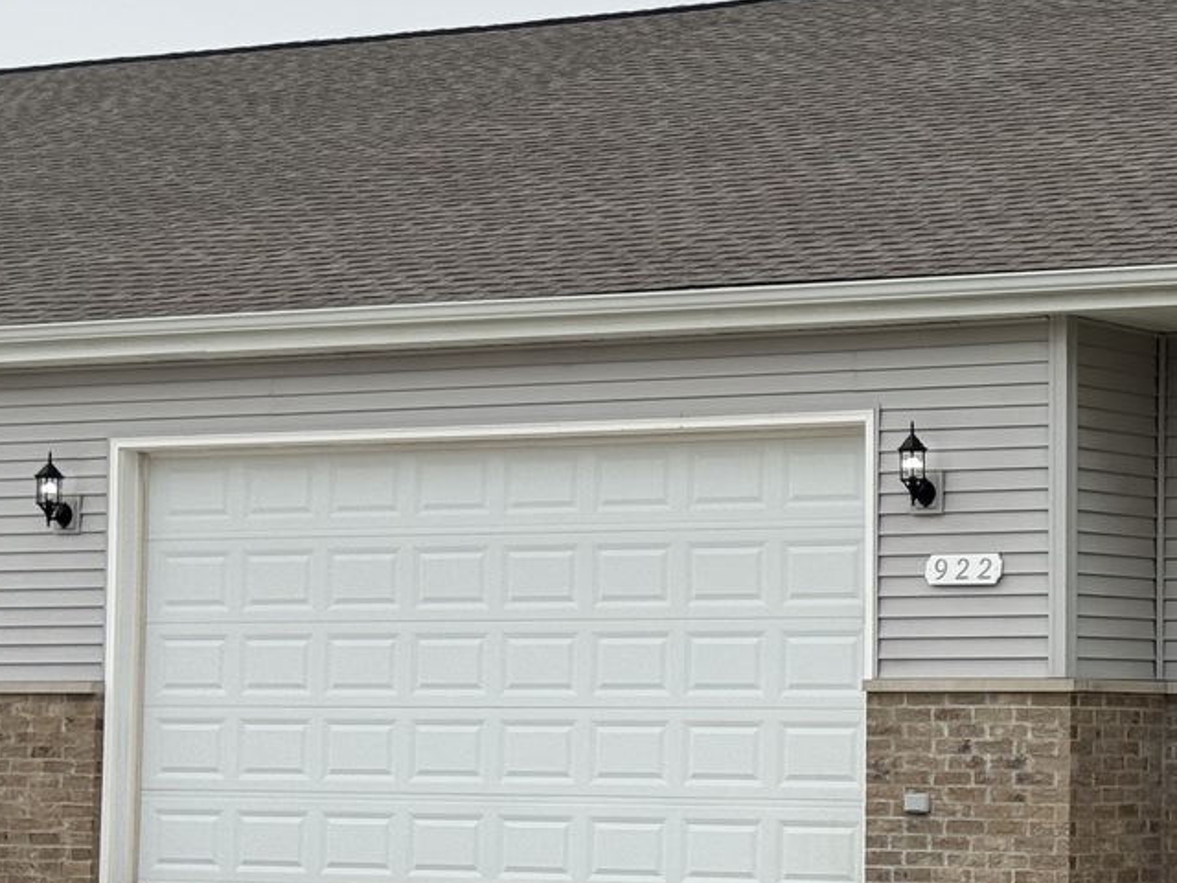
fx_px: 3672
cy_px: 548
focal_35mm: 108
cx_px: 1298
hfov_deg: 17.6
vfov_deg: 13.7
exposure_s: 1/2033
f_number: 1.78
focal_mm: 6.76
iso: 64
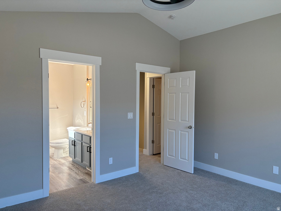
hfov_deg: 67.3
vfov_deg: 53.1
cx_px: 140
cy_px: 106
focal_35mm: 26
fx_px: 211
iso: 125
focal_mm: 5.96
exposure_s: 1/202
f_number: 1.6
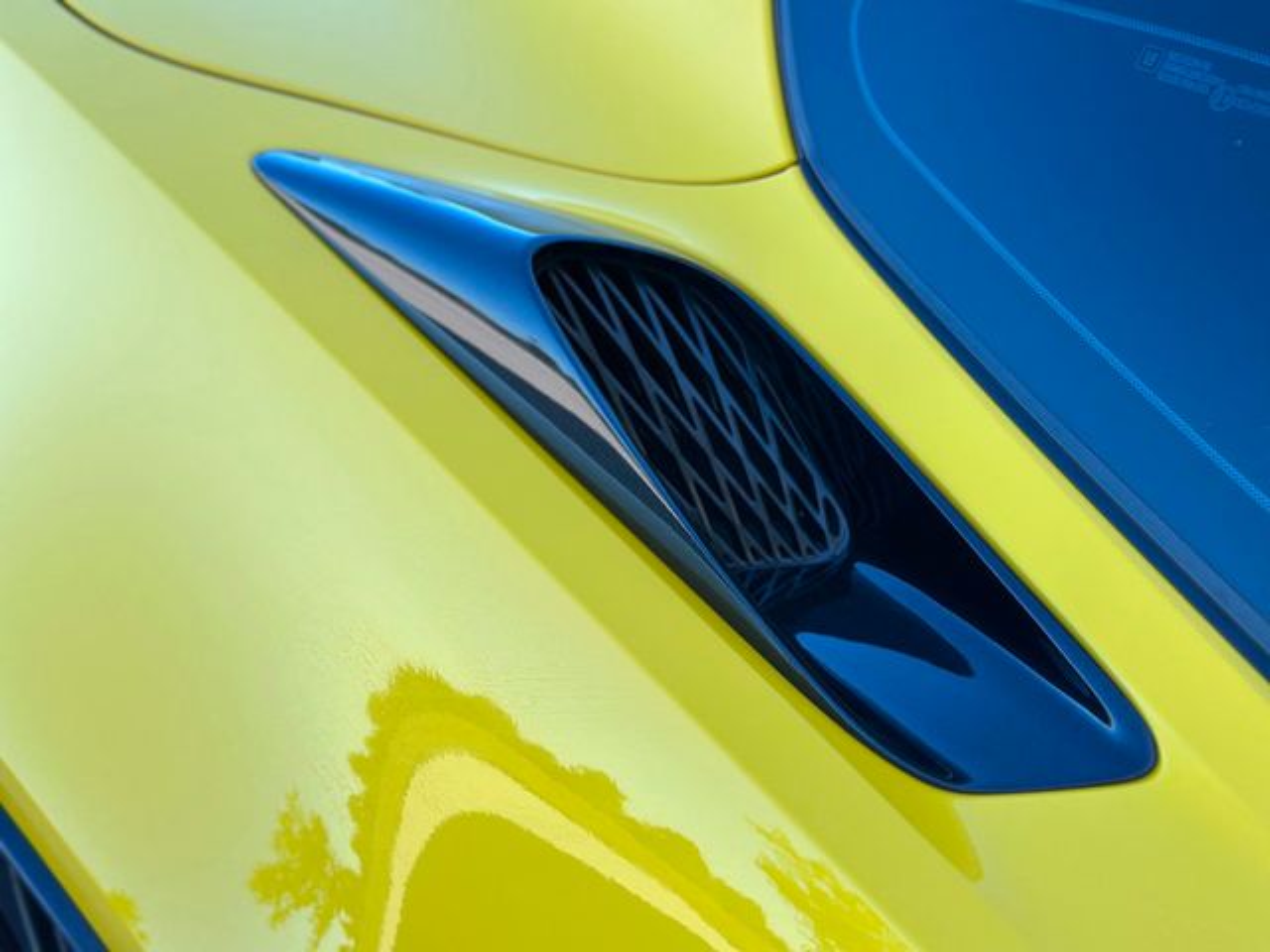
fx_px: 1761
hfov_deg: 39.7
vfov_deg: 30.3
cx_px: 635
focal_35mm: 48
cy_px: 476
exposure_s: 1/745
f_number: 1.78
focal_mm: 6.86
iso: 80
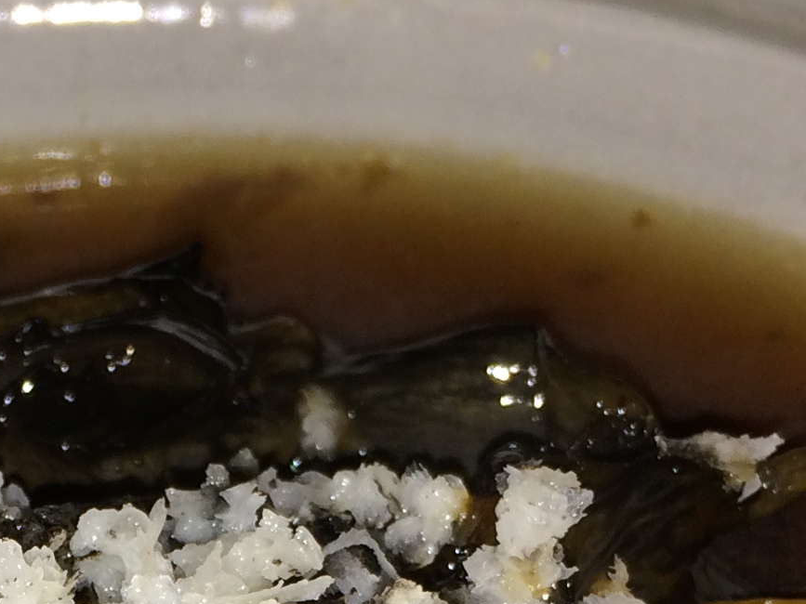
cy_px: 1022
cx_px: 47
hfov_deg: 17.1
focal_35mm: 113
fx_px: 2631
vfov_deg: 12.2
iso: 32
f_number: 2.2
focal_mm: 4.12
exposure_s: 1/107
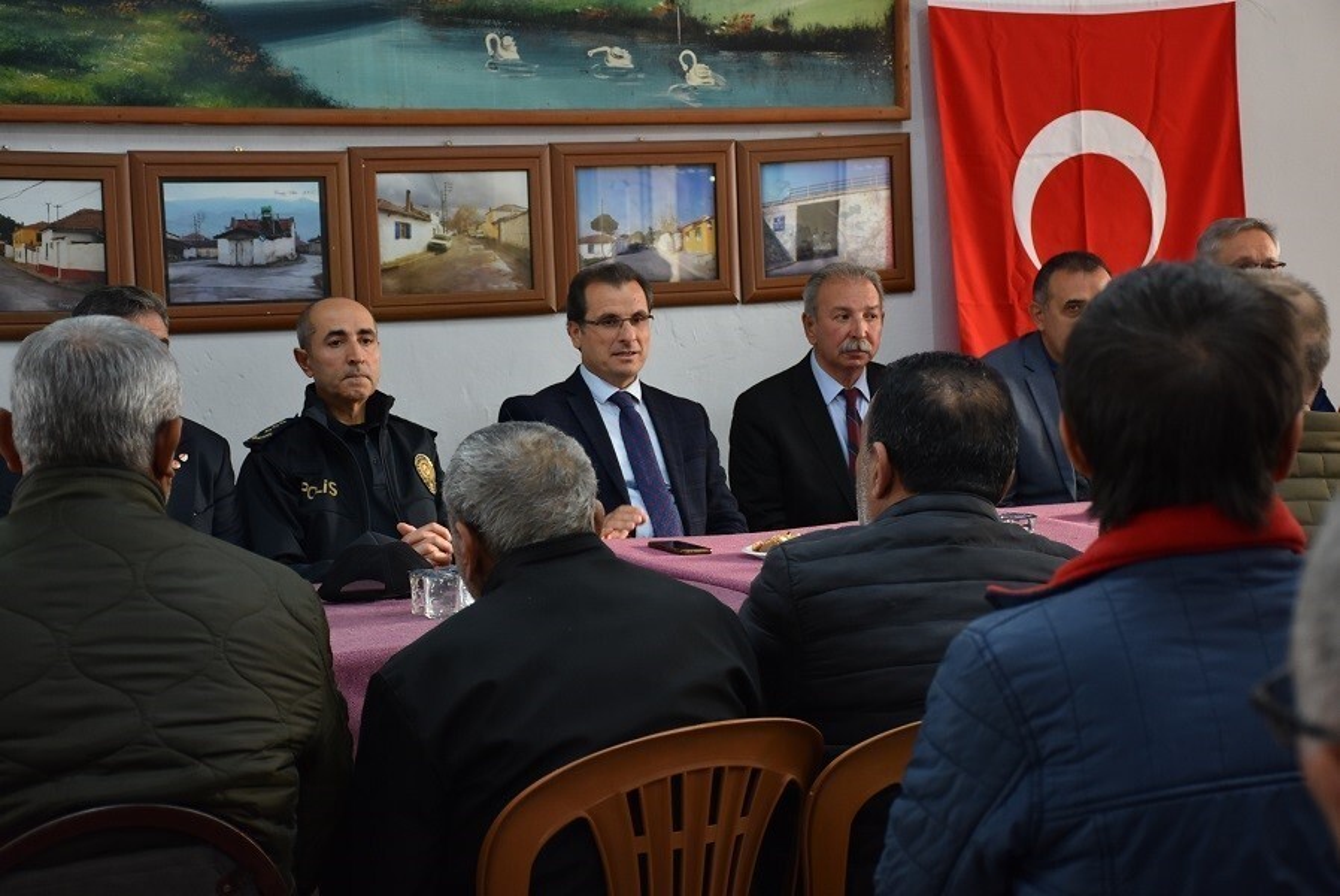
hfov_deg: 28.1
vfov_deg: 19.0
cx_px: 670
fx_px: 2682
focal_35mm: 72
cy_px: 448
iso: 720
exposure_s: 1/60
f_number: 4.5
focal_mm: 48
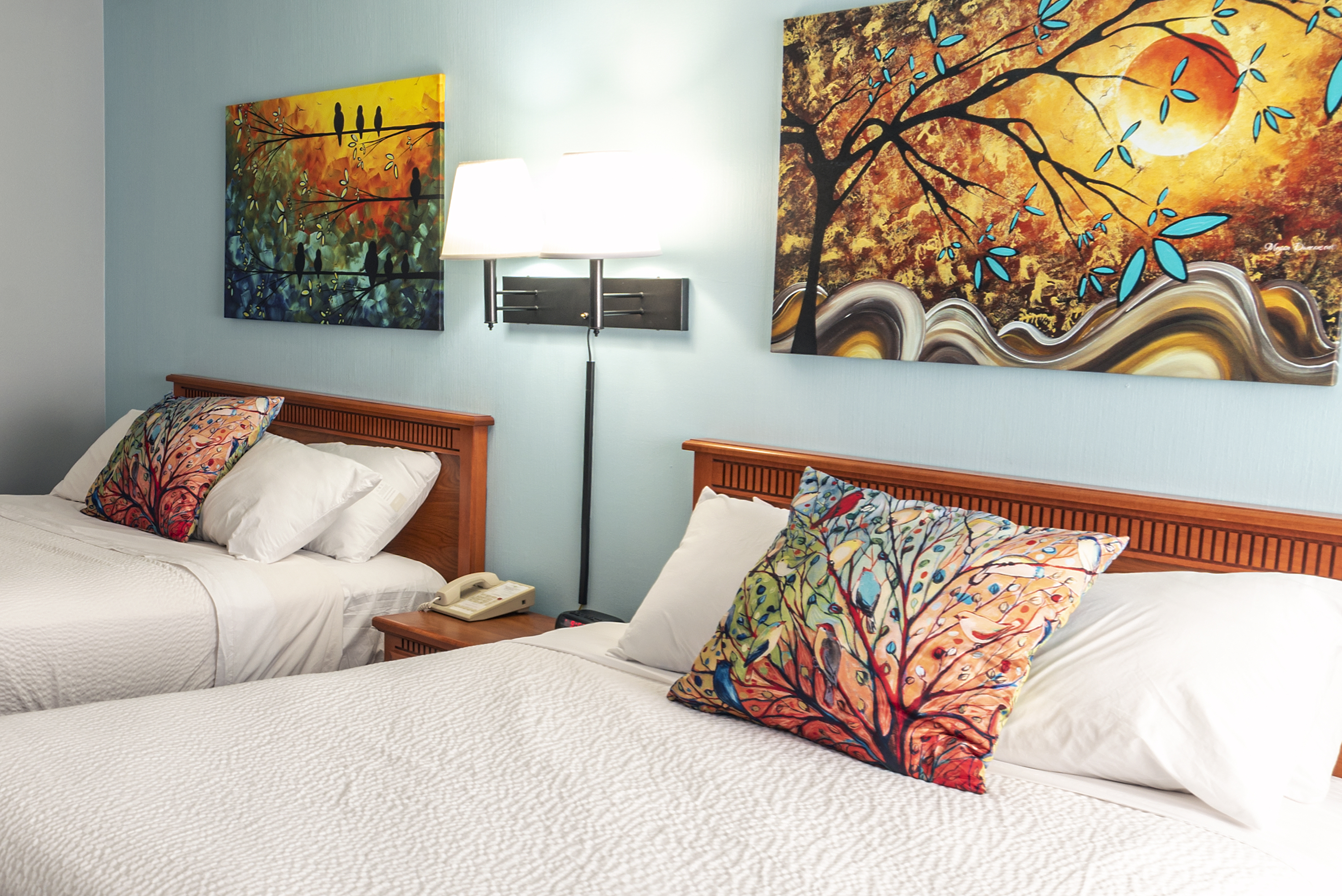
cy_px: 746
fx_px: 1305
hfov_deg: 51.9
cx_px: 324
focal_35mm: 35
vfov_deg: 36.3
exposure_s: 1/1.67
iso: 100
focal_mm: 14
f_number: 11
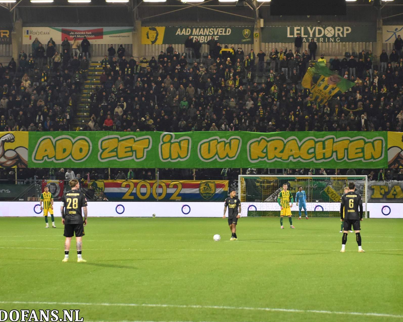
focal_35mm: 119
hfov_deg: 16.2
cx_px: 210
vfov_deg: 13.0
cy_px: 160
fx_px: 1419
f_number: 2.8
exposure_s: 1/250
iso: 1400
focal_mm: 70
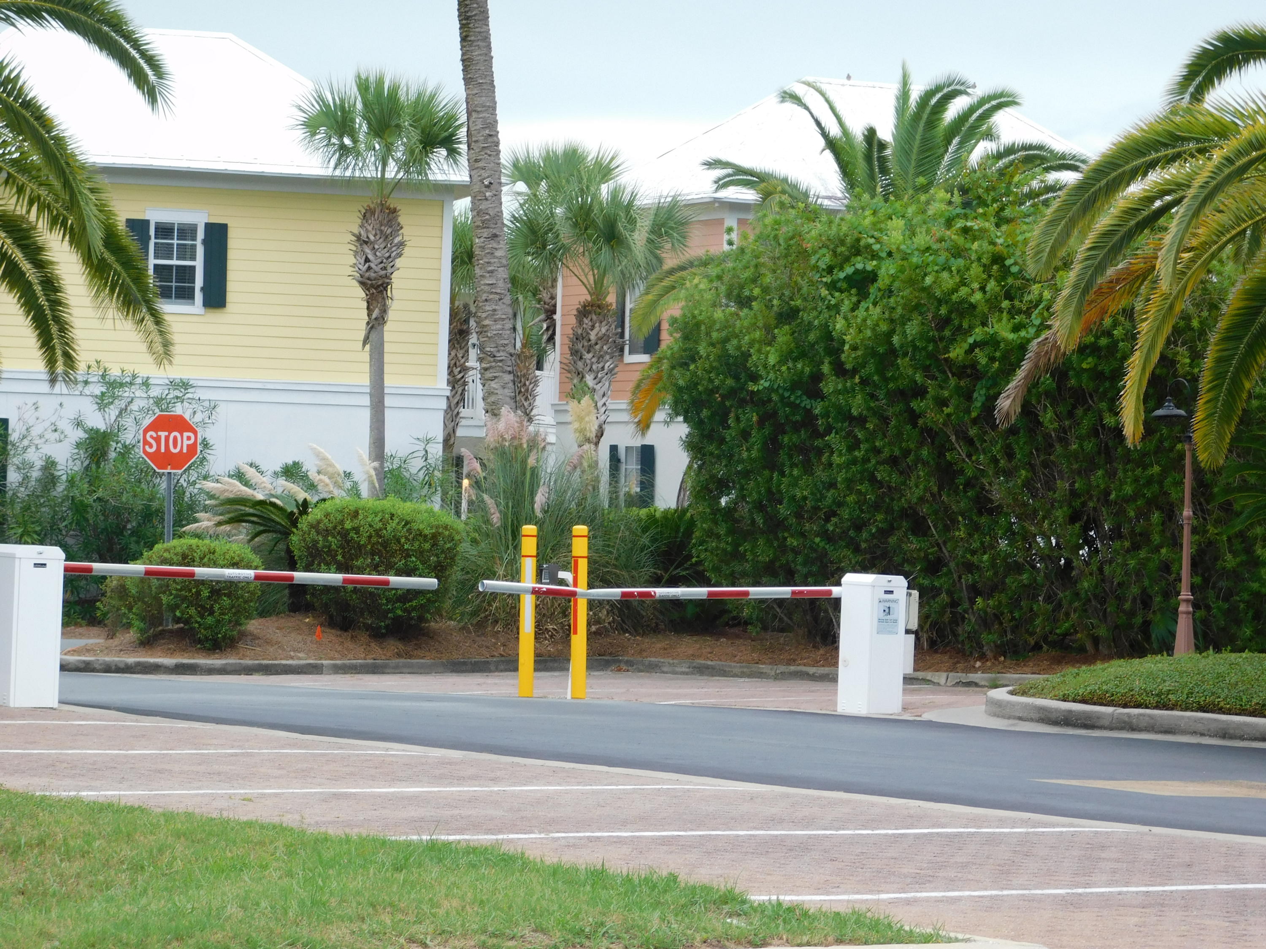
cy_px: 474
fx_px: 4206
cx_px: 633
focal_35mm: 115
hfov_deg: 17.1
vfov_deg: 12.9
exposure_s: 1/30
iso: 125
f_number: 4.8
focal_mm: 20.3
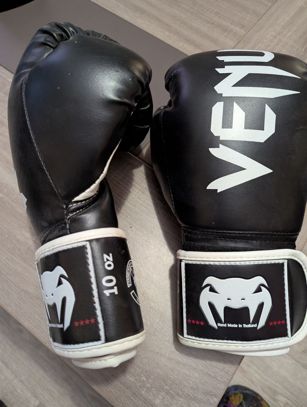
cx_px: 154
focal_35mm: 24
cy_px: 204
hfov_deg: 56.9
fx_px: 283
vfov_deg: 71.5
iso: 911
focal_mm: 6.81
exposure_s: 1/23.1
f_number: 1.85
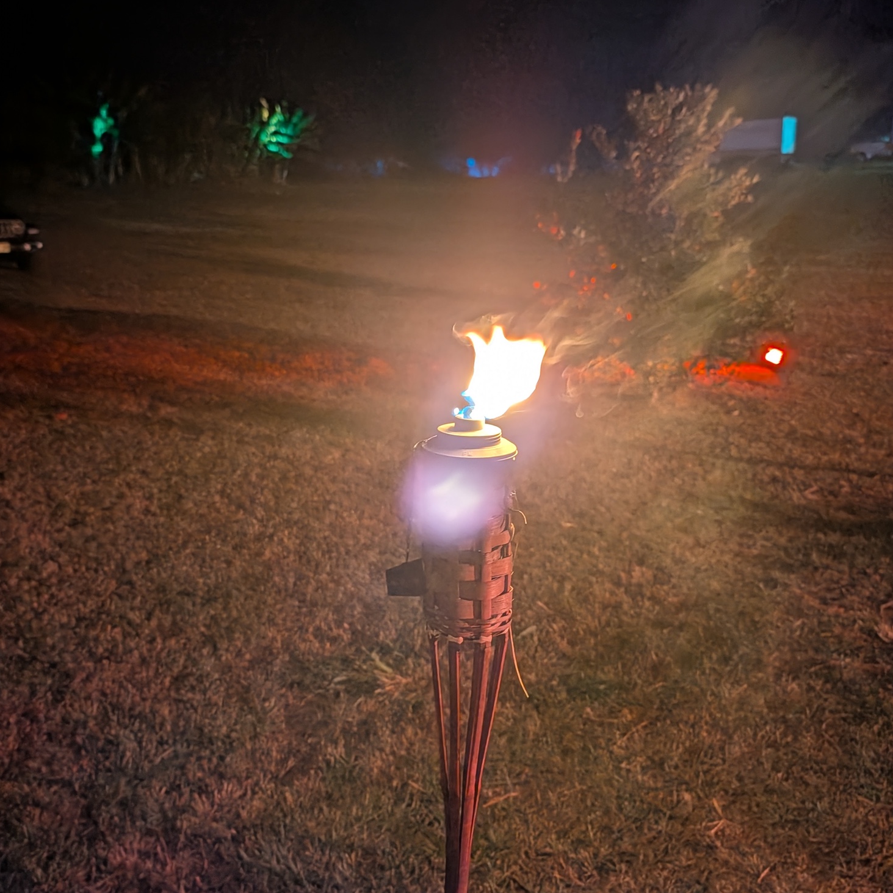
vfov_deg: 55.6
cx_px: 497
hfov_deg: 55.5
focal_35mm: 29
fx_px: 846
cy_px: 443
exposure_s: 1/19.5
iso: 397
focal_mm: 6.9
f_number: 1.68
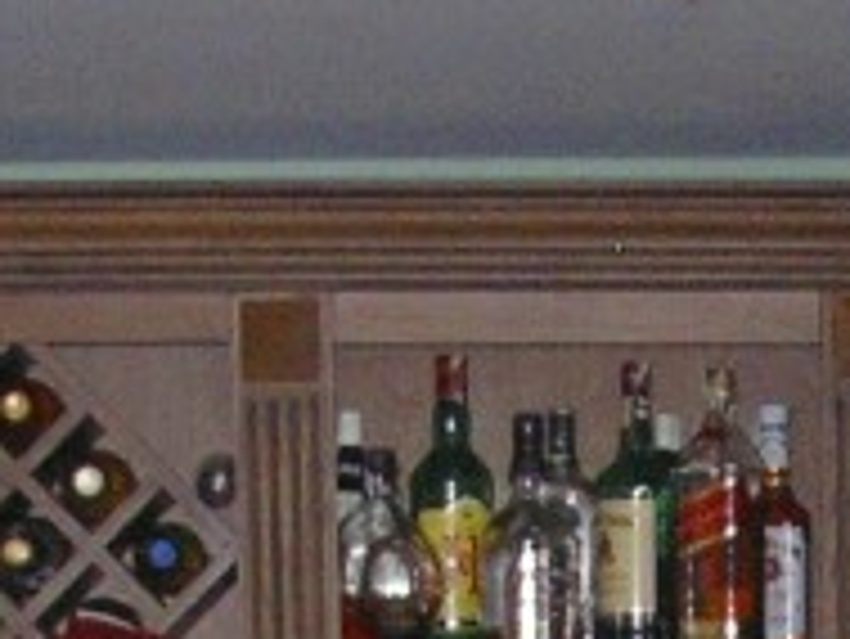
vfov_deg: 6.9
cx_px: 630
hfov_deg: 9.6
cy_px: 1476
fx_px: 5062
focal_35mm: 206
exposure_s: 1/60
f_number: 2.9
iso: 200
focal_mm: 5.8
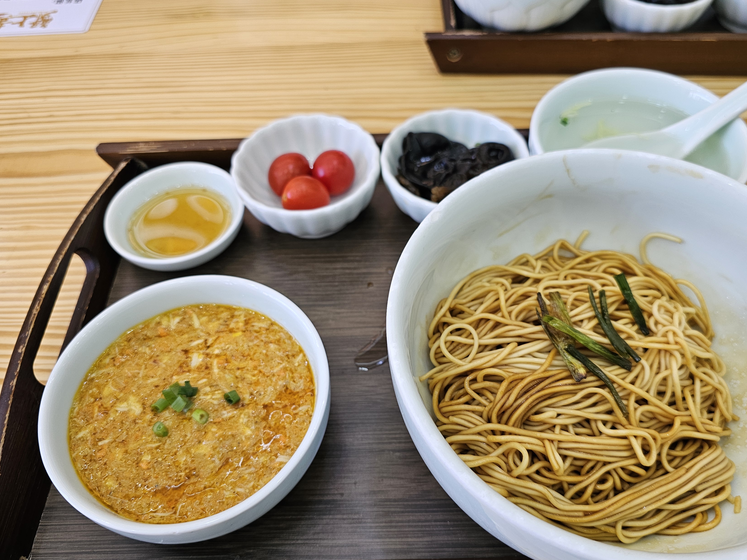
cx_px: 399
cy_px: 326
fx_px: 604
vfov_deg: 49.5
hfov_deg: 63.4
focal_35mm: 28
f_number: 1.7
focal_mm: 6.3
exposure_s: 1/120
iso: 100
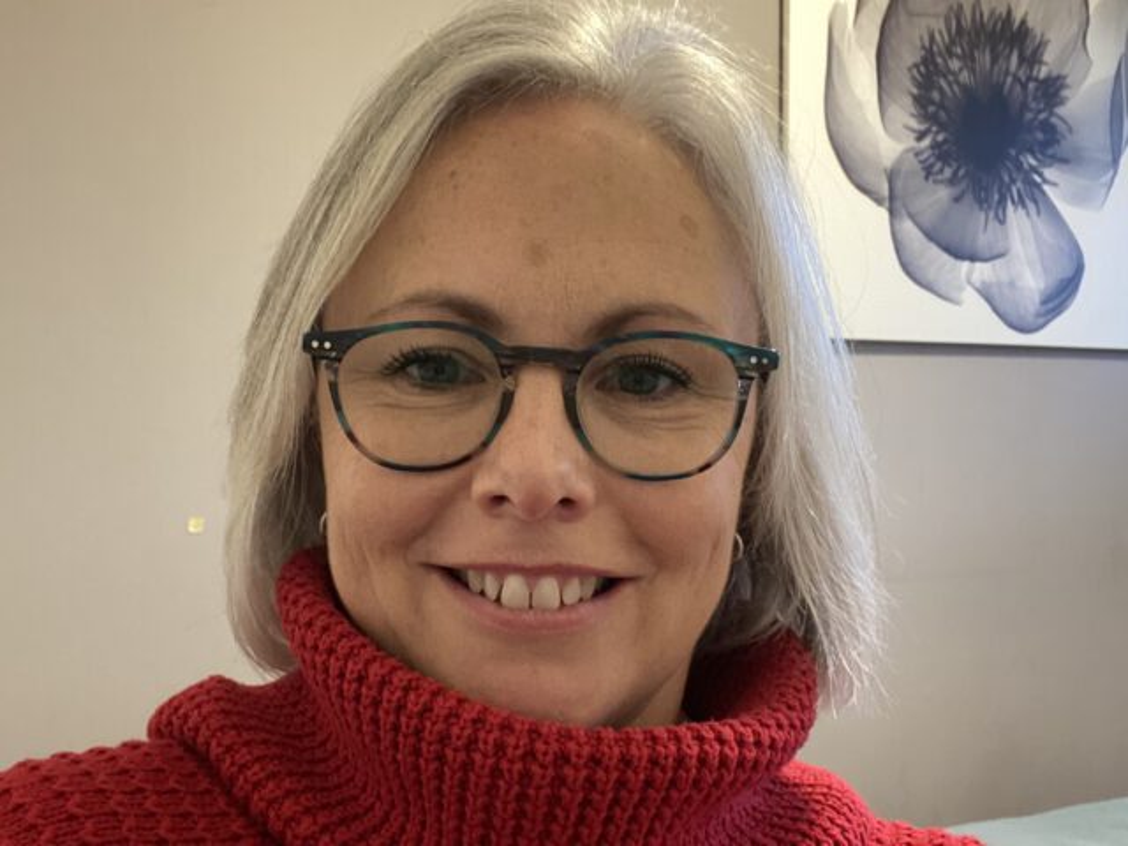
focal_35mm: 30
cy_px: 423
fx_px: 978
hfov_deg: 60.0
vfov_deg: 46.8
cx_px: 564
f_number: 2.2
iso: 500
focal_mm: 2.71
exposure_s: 1/25
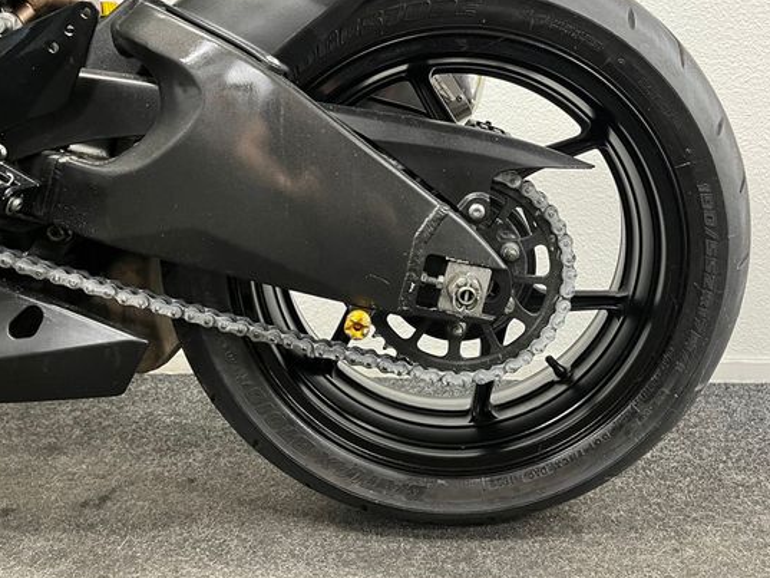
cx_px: 432
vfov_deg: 45.3
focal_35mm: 31
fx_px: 690
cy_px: 248
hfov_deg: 58.2
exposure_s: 1/50
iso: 500
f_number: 1.6
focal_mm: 5.1
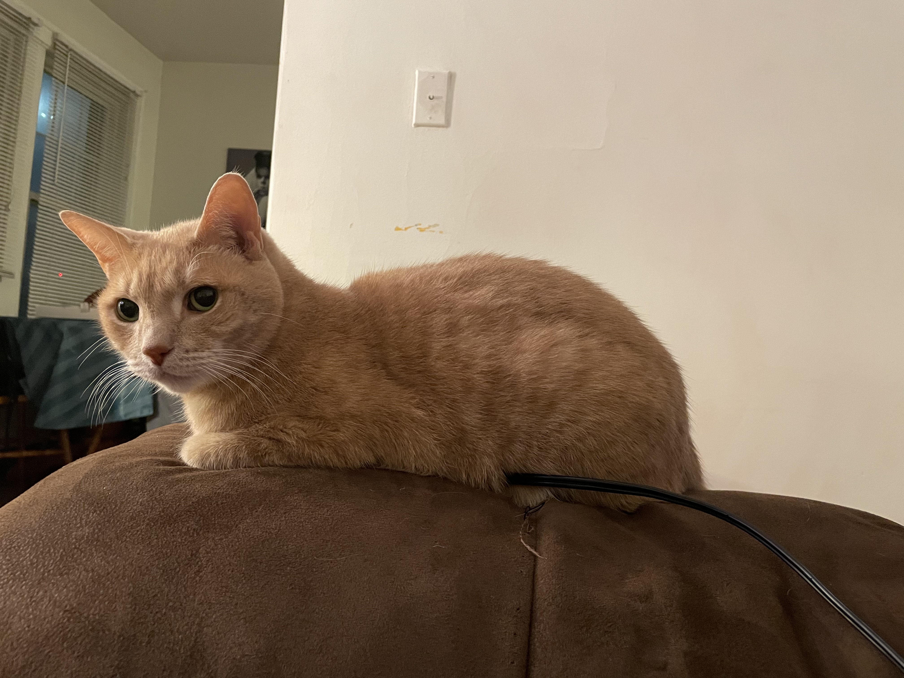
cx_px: 452
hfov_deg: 67.3
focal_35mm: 26
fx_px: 679
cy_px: 339
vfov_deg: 53.1
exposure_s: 1/30
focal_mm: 4.2
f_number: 1.6
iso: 500
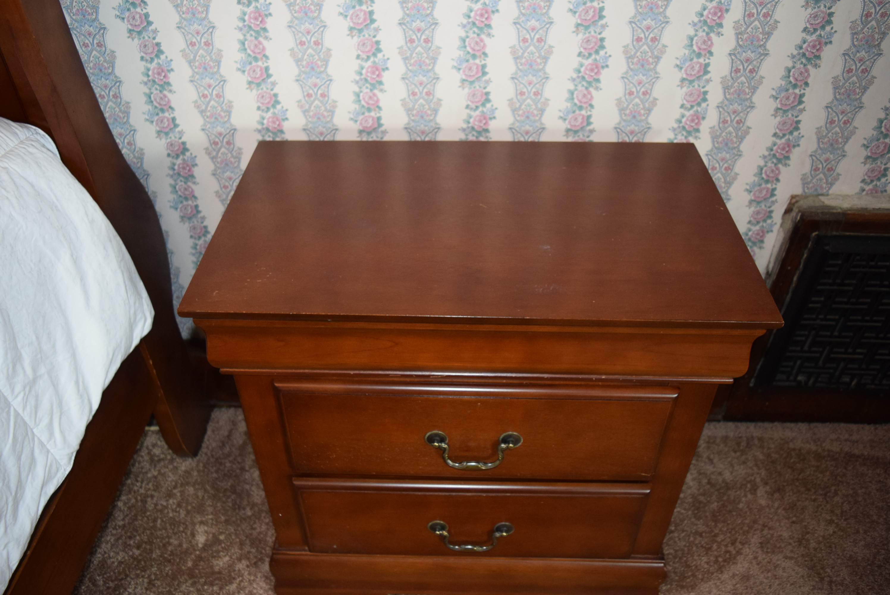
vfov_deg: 43.7
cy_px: 298
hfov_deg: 61.9
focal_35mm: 30
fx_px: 742
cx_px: 445
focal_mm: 20
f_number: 3.5
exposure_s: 1/60
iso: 1600
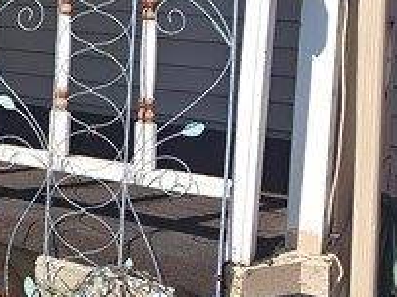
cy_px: 16
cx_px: -151
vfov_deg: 21.6
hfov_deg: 24.6
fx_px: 756
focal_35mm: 66
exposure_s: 1/1742
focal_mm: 2.2
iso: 50
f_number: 2.2
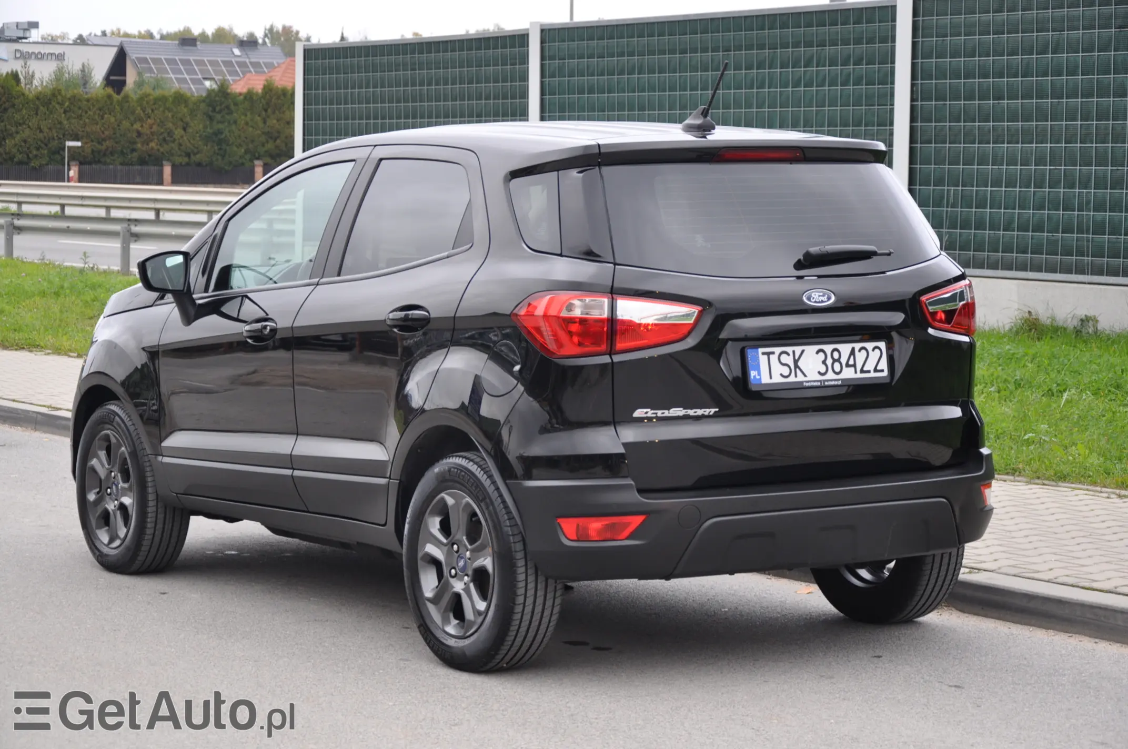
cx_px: 564
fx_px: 2723
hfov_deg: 23.4
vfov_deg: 15.7
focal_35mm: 87
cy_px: 374
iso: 400
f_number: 5
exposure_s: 1/60
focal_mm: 58
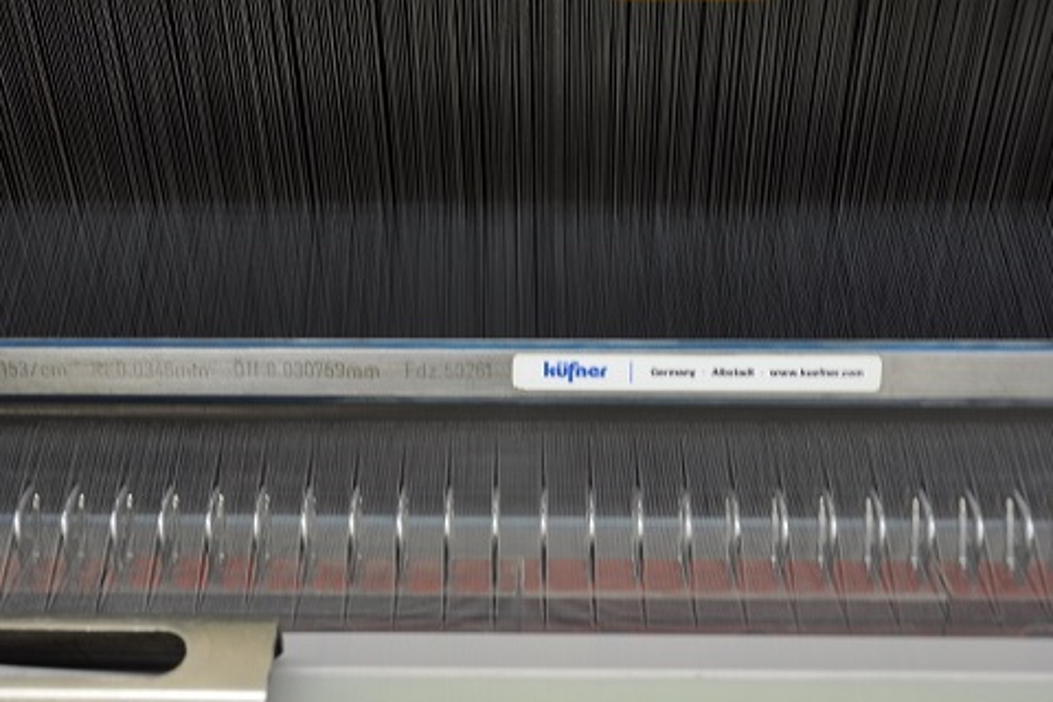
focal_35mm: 60
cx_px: 472
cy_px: 435
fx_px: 1755
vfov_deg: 22.6
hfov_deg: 33.4
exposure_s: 1/5
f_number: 4.2
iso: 200
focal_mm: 32
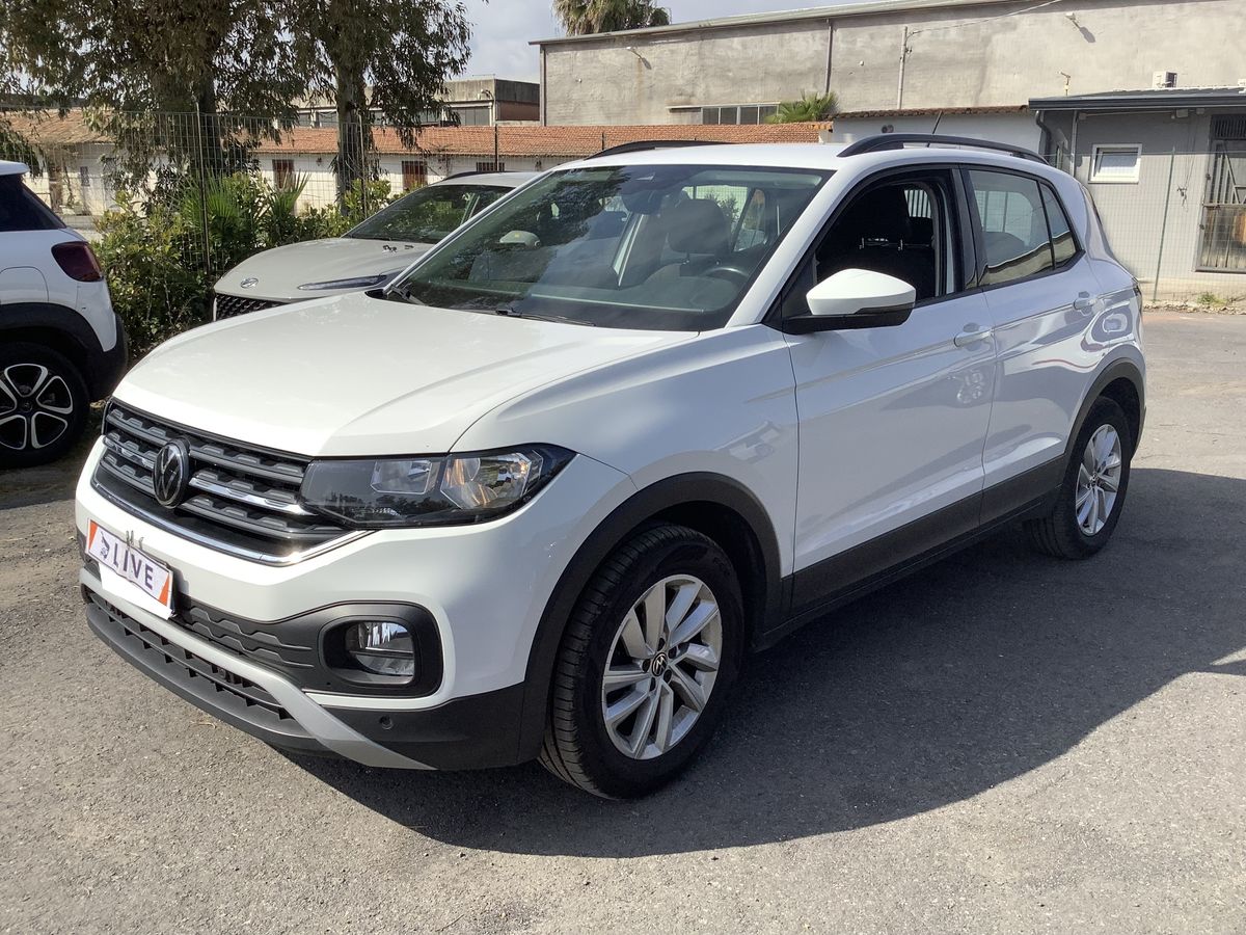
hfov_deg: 58.4
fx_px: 1116
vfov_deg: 45.4
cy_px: 468
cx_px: 623
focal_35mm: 31
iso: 25
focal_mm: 3.3
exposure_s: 1/1481
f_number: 2.4
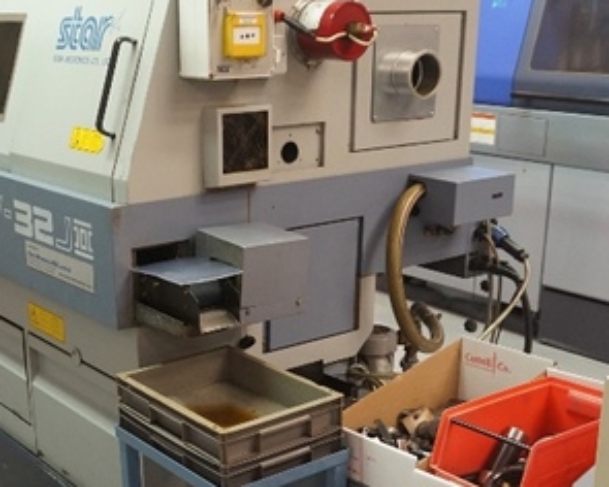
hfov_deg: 34.0
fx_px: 991
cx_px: 223
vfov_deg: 27.1
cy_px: 388
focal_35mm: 55
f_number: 3.5
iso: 1600
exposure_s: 1/160
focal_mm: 16
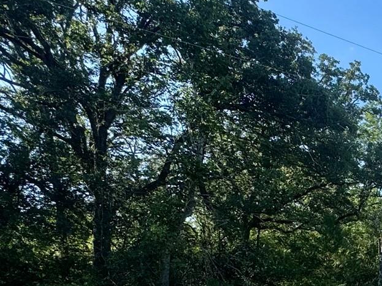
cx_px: 481
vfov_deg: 28.2
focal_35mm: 46
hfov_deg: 32.4
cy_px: 328
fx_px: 508
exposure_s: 1/727
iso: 40
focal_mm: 2.22
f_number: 2.2
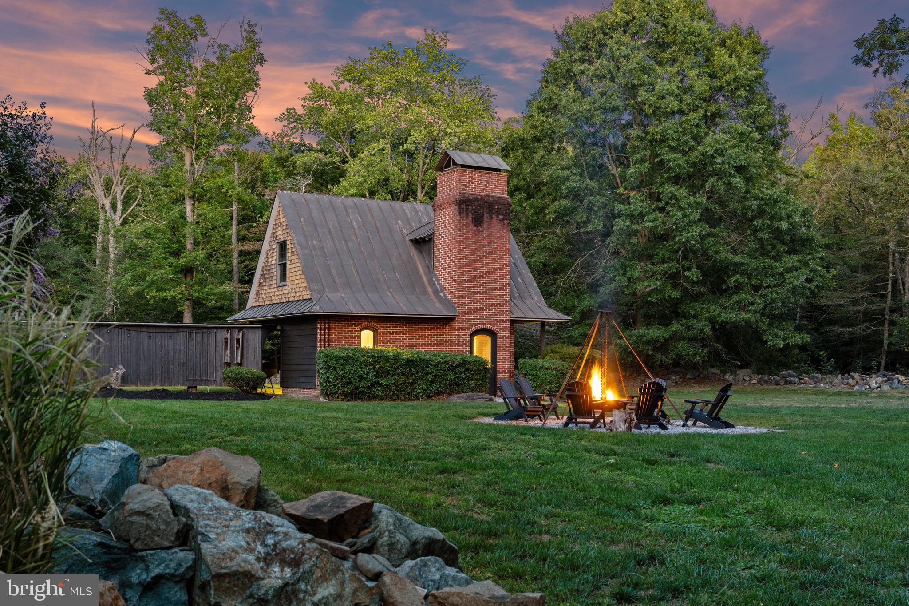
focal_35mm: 40
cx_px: 454
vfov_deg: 33.4
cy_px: 303
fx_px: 1010
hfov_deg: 48.5
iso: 500
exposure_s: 5
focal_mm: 40
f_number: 8
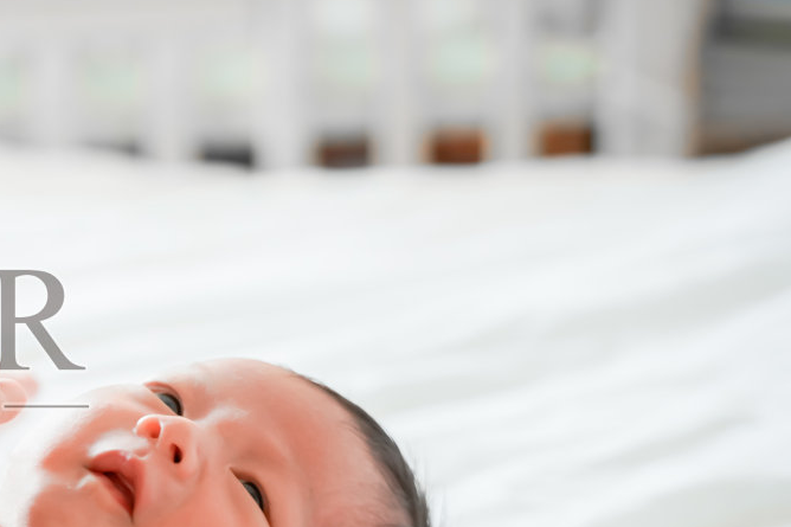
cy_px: 349
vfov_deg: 11.8
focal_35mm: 116
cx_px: -108
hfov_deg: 17.0
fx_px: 2547
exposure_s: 1/100
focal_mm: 48.4
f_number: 2.8
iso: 640
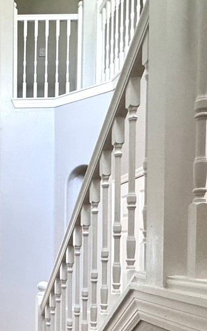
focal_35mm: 43
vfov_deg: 44.3
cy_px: 258
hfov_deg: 25.9
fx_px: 388
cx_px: -56
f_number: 2.2
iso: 250
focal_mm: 2.22
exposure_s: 1/120
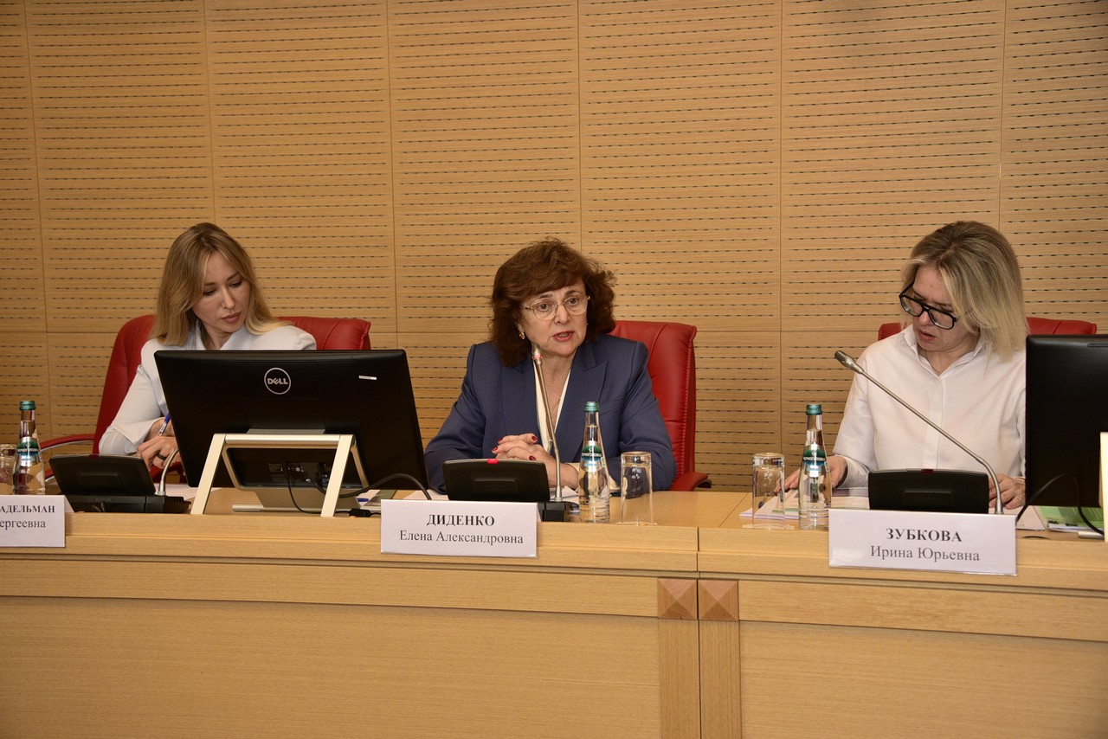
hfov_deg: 36.2
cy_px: 370
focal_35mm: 55
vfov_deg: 24.6
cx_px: 554
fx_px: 1693
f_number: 5.6
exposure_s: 1/160
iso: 800
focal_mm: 55
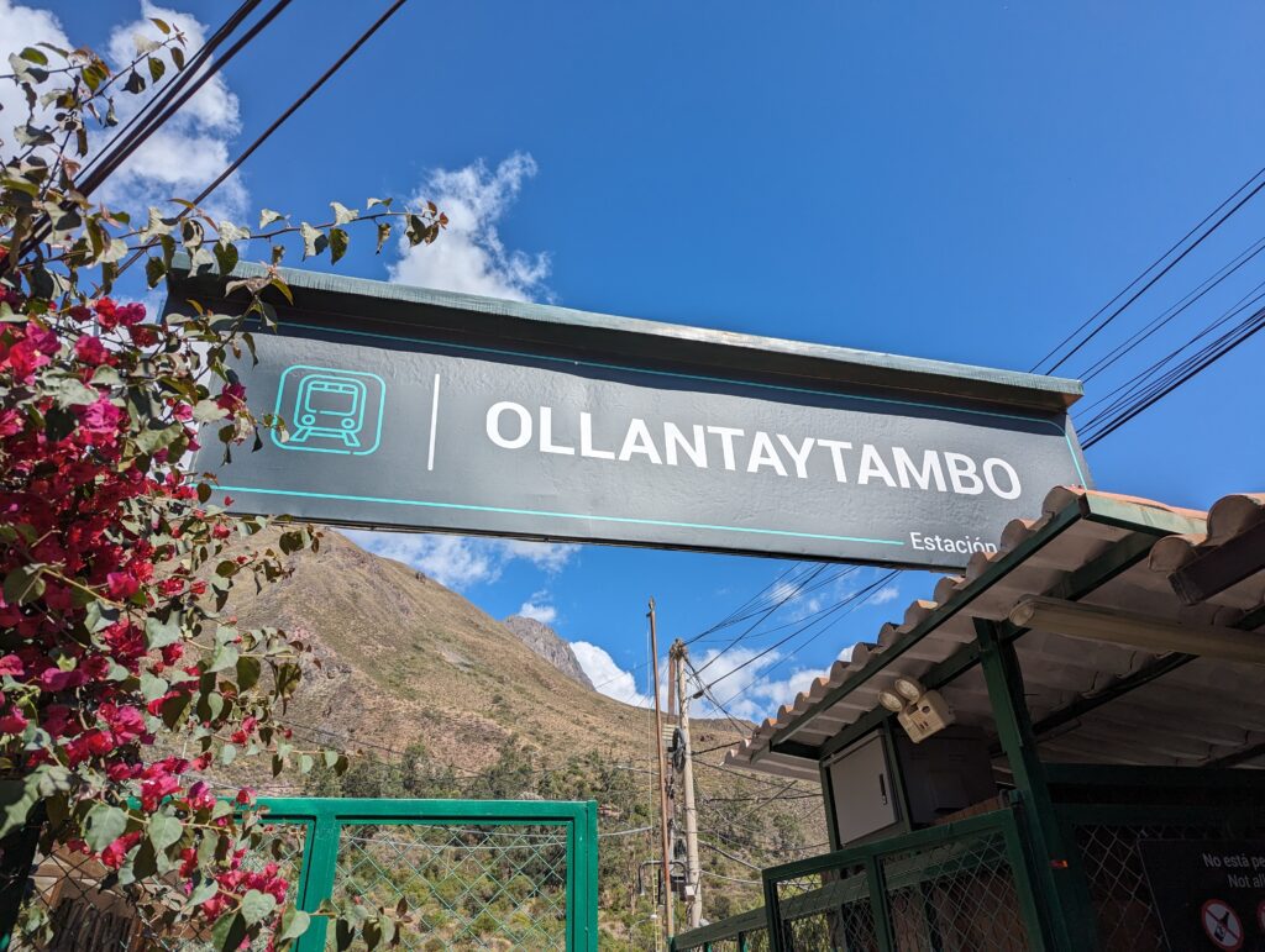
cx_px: 632
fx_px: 878
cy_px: 476
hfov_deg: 71.5
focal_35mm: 24
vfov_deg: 56.9
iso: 40
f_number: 1.85
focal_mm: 6.81
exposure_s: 1/2513
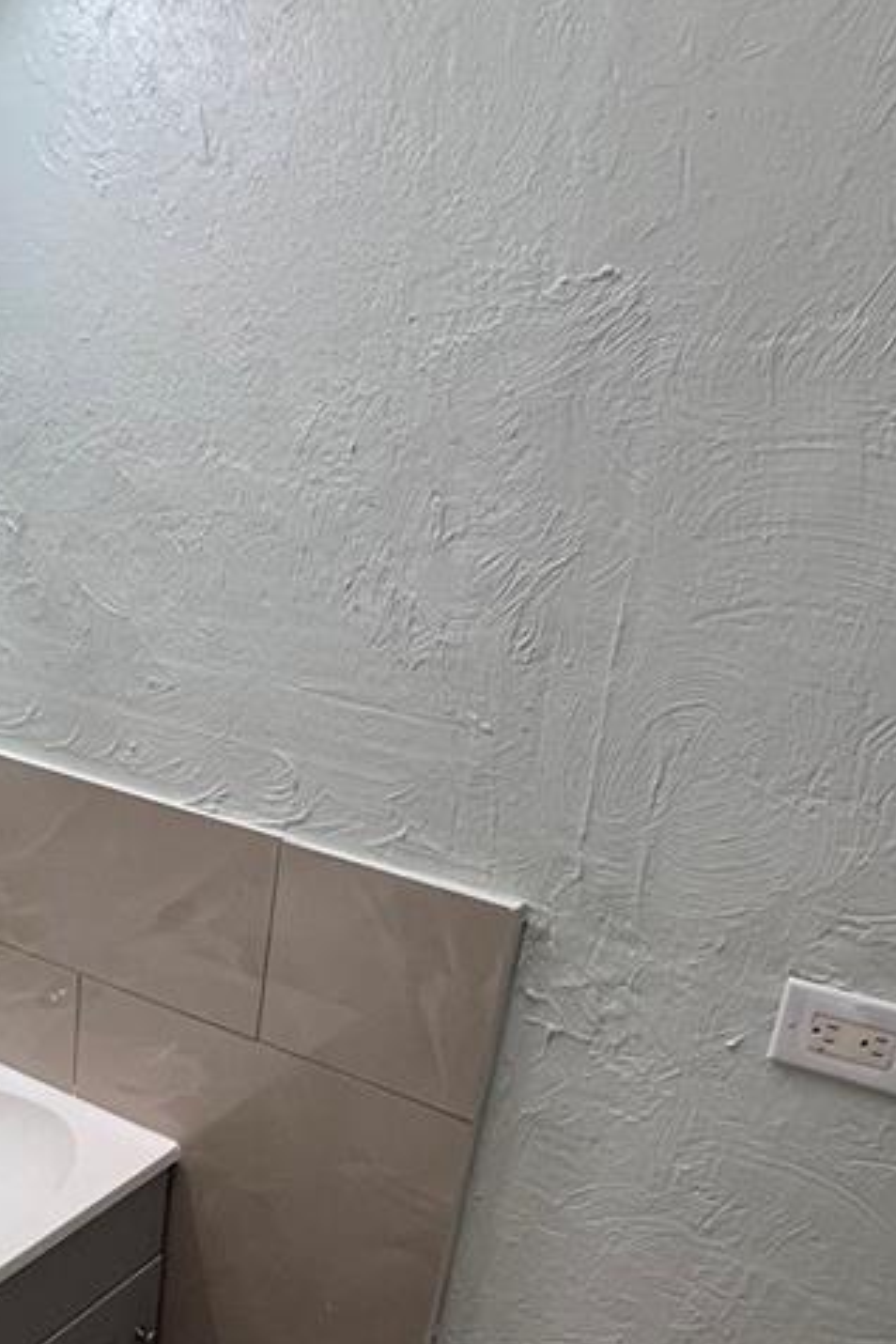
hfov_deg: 37.8
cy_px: 1031
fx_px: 1269
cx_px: 209
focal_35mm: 34
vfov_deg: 52.9
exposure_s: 1/60
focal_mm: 1.57
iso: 160
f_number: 1.8
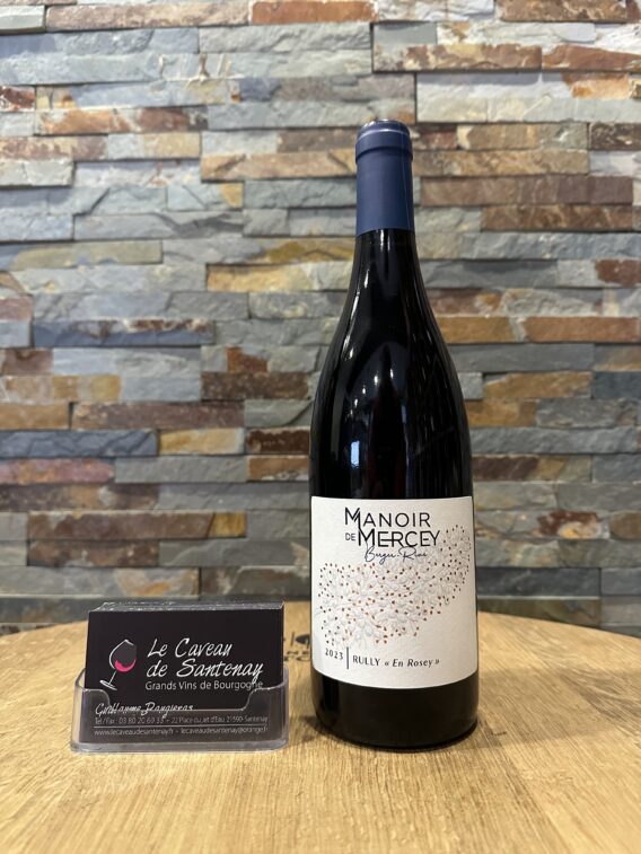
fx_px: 592
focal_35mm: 24
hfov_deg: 56.8
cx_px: 320
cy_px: 427
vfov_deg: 71.6
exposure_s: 1/50
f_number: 1.78
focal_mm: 6.86
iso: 640
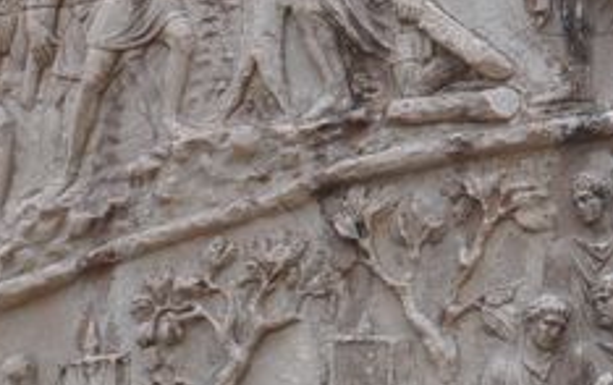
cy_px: -254
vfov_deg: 1.9
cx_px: 904
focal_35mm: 700
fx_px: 11715
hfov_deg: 3.0
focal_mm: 105
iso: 320
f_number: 8
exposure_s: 1/60
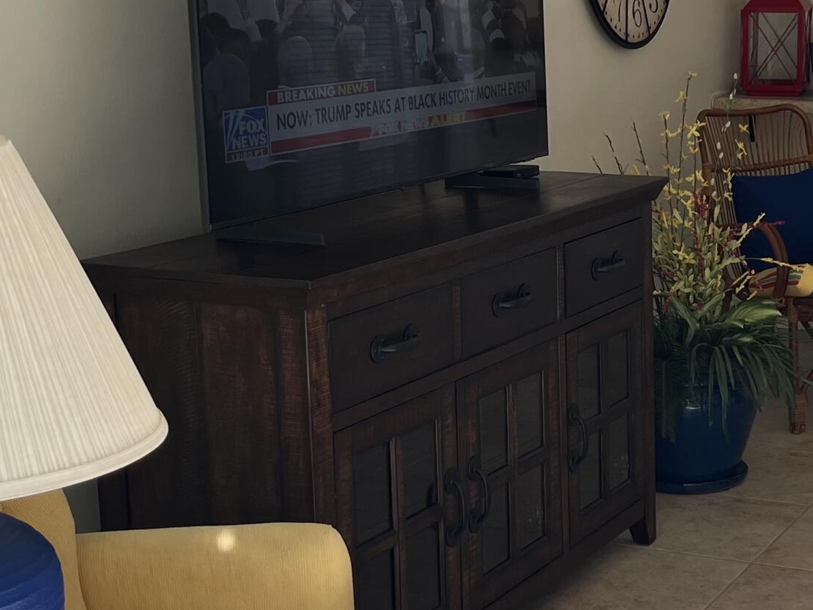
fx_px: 1667
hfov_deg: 26.9
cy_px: 239
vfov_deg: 20.7
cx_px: 657
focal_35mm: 71
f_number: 1.6
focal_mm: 5.1
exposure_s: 1/123
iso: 32
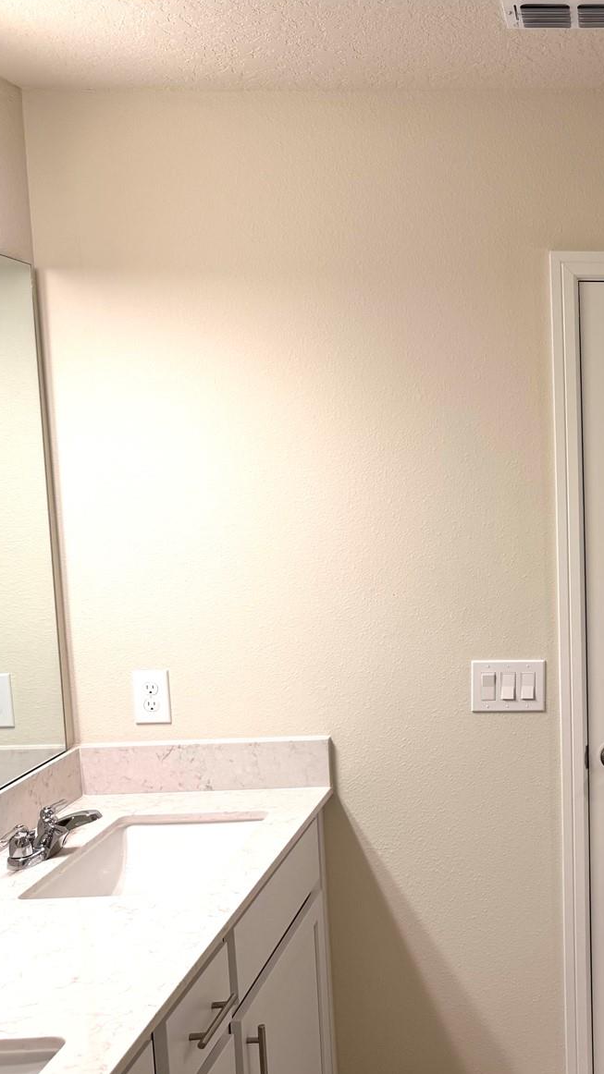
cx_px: 688
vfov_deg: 55.3
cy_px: 546
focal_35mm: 36
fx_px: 1026
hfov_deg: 29.2
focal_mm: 6.76
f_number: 1.78
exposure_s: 1/120
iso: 80
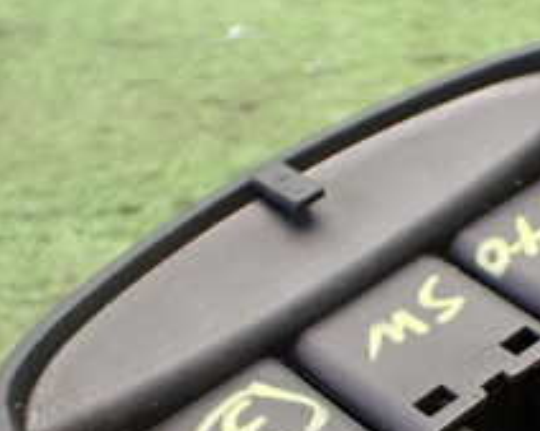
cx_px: 433
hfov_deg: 22.7
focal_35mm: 83
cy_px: 449
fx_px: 1325
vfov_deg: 17.9
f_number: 2.3
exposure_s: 1/60
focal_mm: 5.4
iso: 800
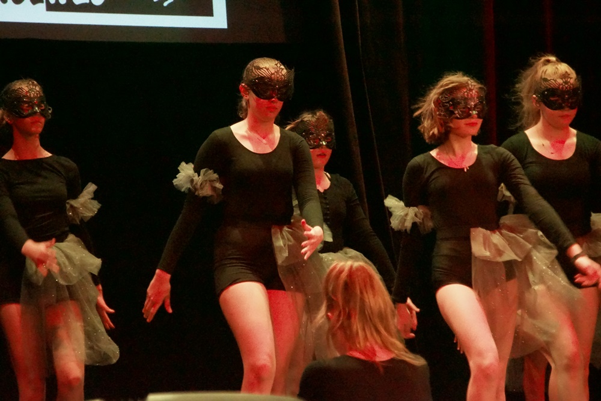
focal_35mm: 210
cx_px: 300
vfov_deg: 6.5
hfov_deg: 9.8
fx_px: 3506
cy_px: 200
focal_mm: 140
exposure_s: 1/125
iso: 12800
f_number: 5.6
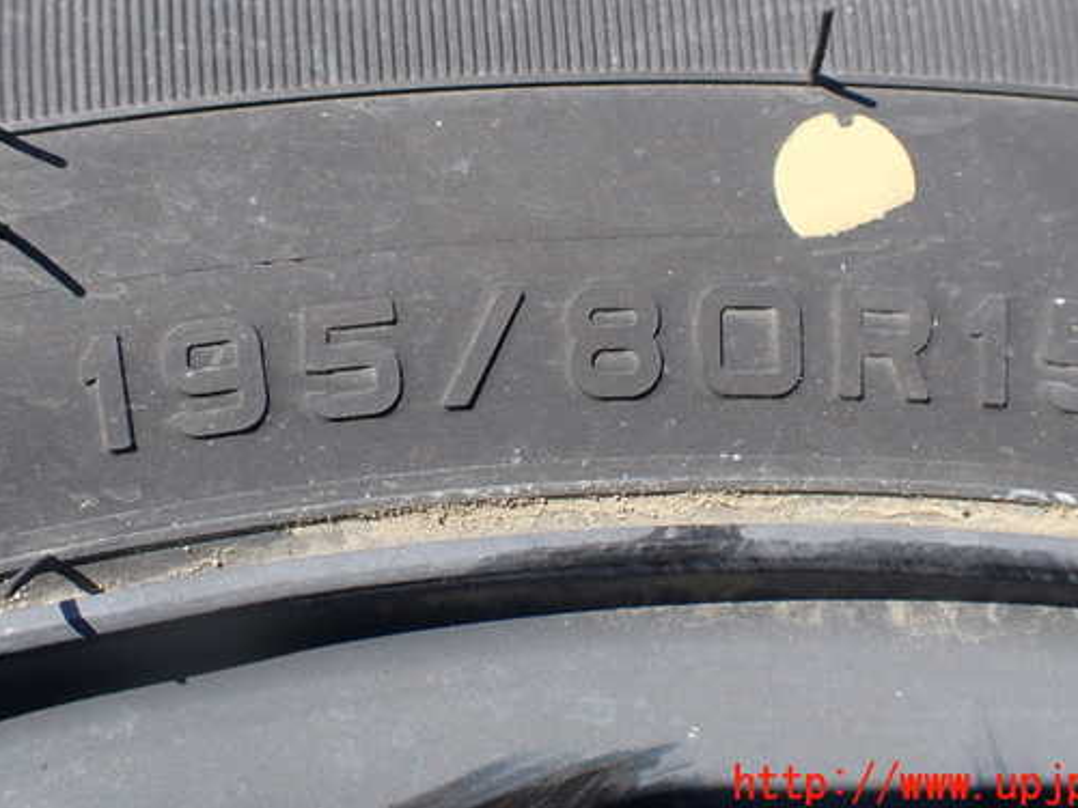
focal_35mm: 36
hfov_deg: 51.3
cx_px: 573
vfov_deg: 39.5
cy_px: 328
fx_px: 1121
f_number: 3.2
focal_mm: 5.4
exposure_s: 1/640
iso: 100
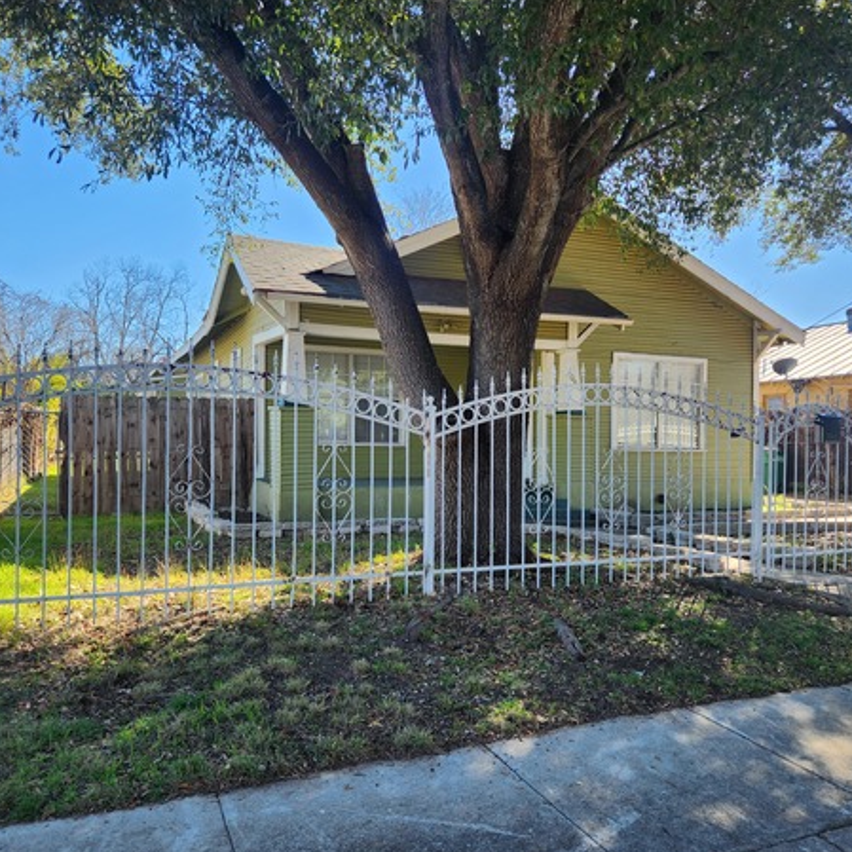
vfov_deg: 55.6
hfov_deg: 55.5
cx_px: 465
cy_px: 452
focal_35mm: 29
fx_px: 808
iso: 20
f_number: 1.8
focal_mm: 5.4
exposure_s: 1/378
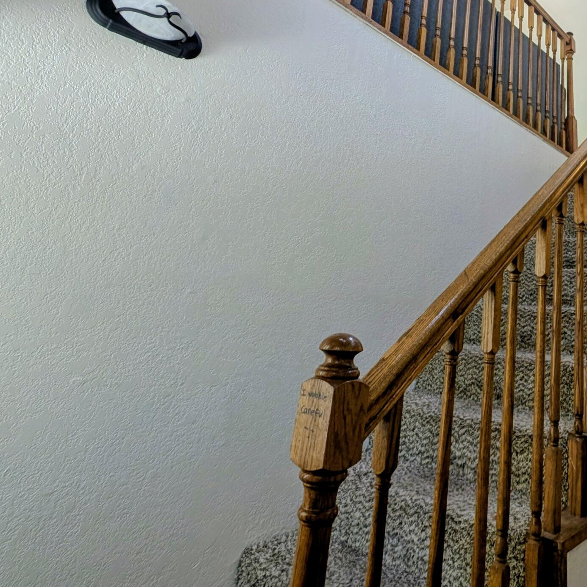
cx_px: 470
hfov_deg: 61.7
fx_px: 441
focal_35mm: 23
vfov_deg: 64.1
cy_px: 163
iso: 46
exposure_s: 1/40
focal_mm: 2.23
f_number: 1.95
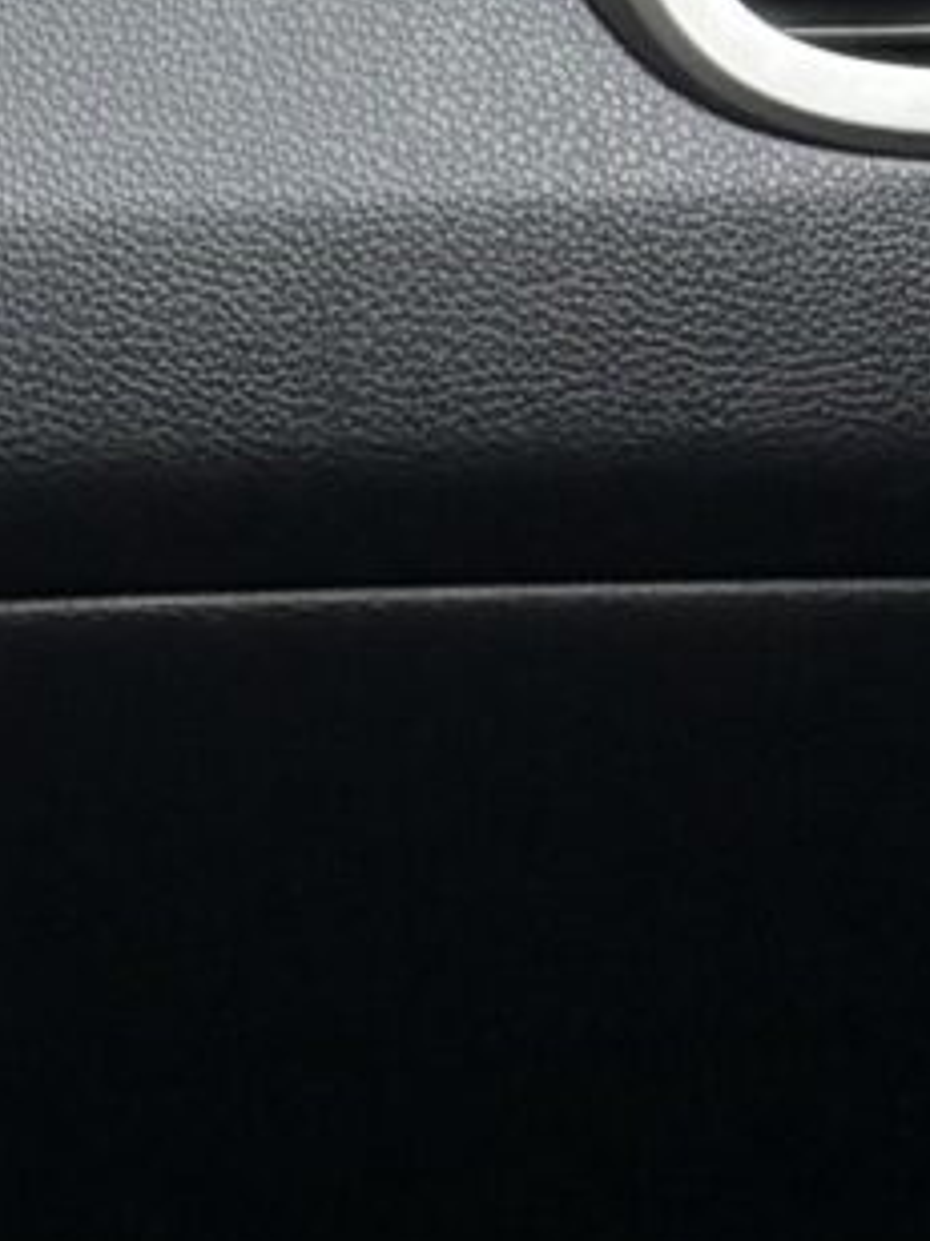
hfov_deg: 5.5
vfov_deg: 9.1
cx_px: -3499
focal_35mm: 216
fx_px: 7737
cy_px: 137
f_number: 1.6
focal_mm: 5.96
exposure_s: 1/121
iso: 50
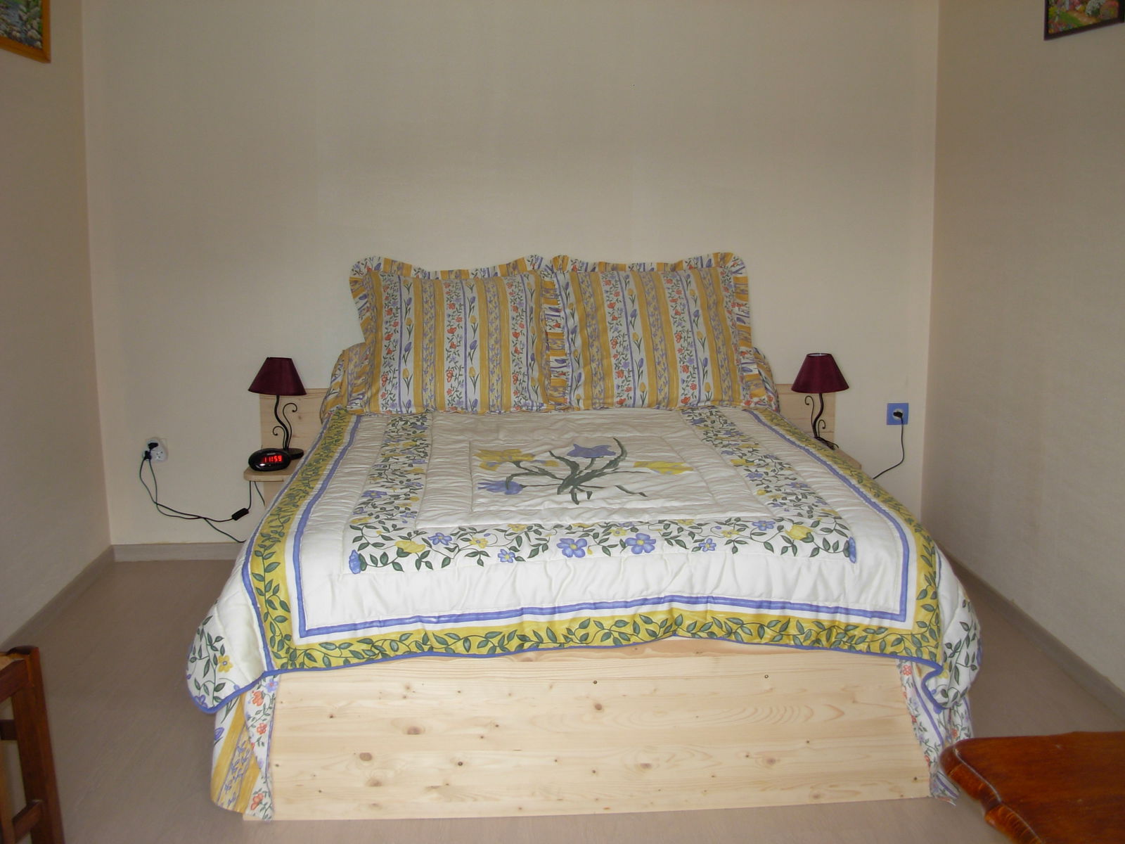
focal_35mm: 38
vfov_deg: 37.7
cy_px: 422
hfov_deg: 49.0
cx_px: 562
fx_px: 1235
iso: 84
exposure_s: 1/23.9
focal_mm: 6.3
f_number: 2.9
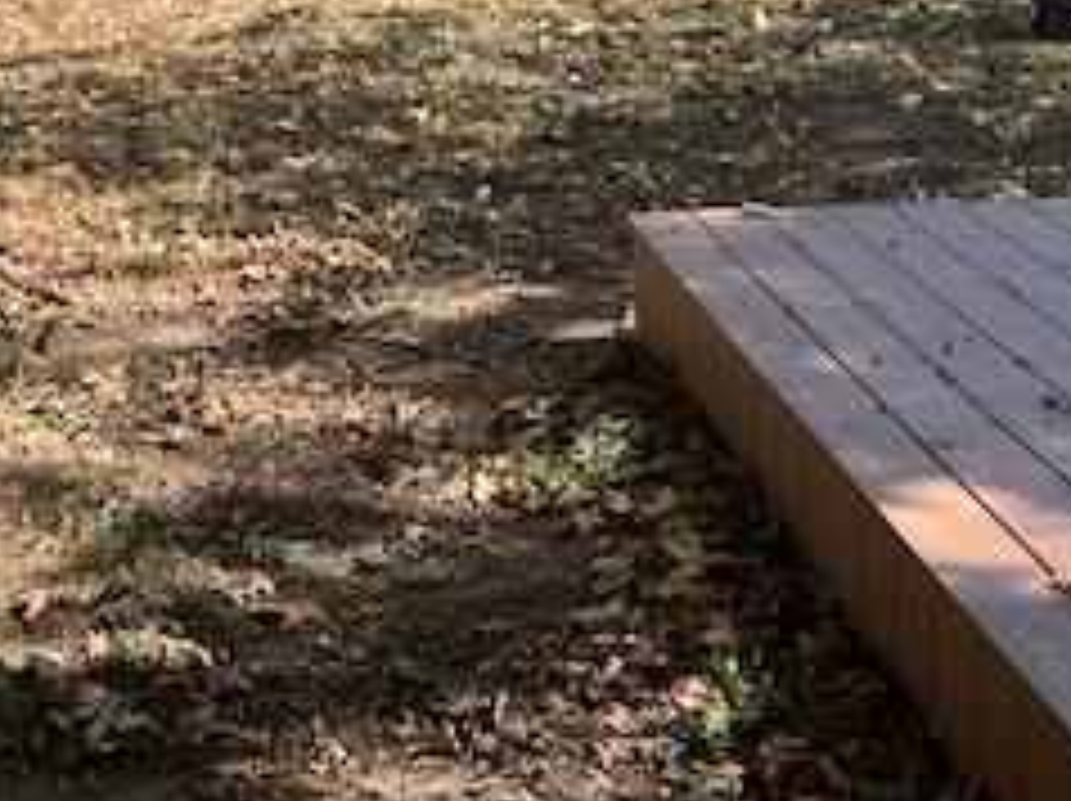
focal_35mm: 70
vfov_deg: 19.7
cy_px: -162
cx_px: 454
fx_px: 2164
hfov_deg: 27.8
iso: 50
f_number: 1.5
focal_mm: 5.7
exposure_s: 1/1531
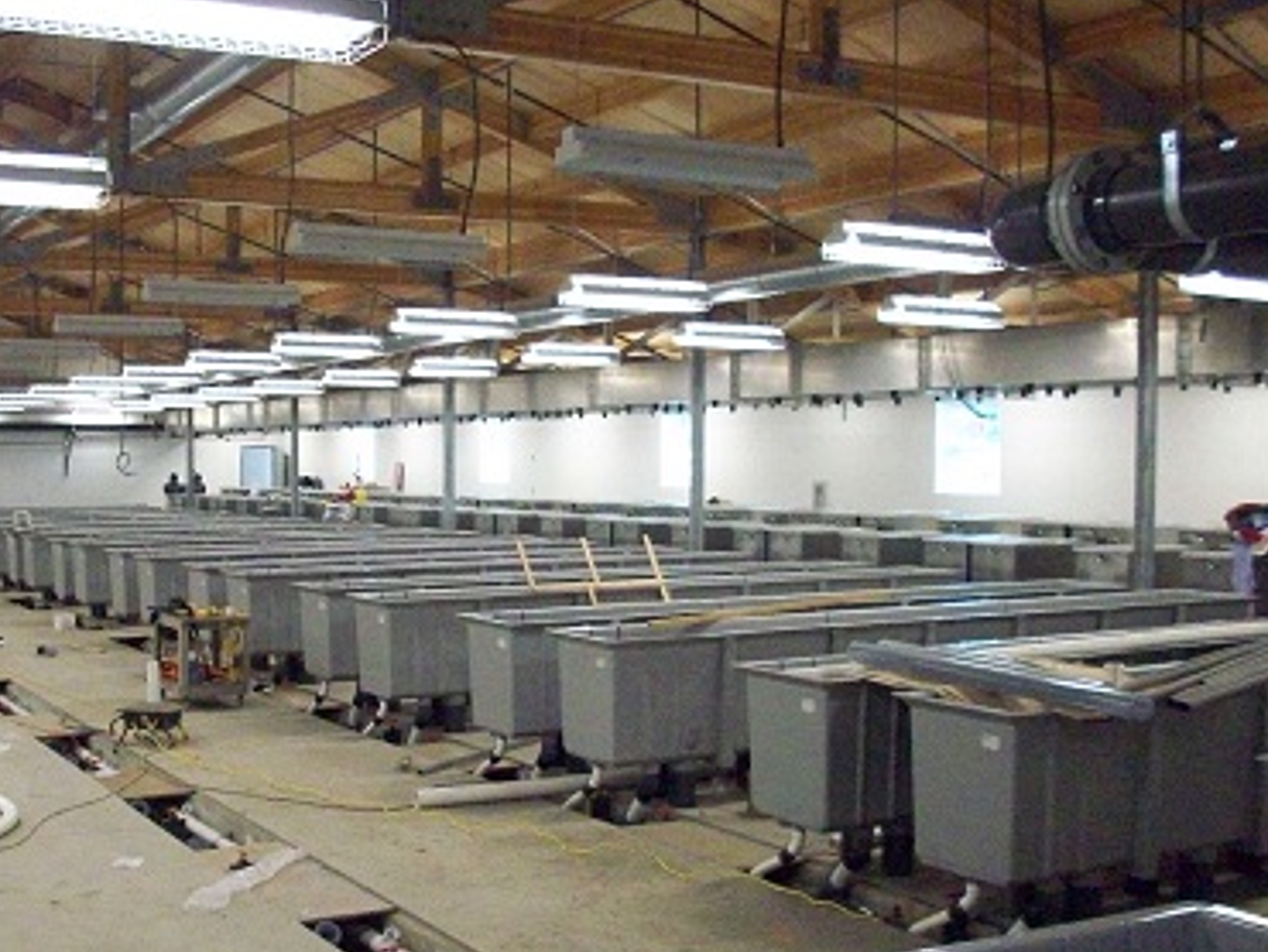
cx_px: 487
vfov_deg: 30.2
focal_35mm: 48
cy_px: 568
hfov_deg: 39.4
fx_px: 1759
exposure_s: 1/64
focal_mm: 6.2
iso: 542
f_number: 2.8
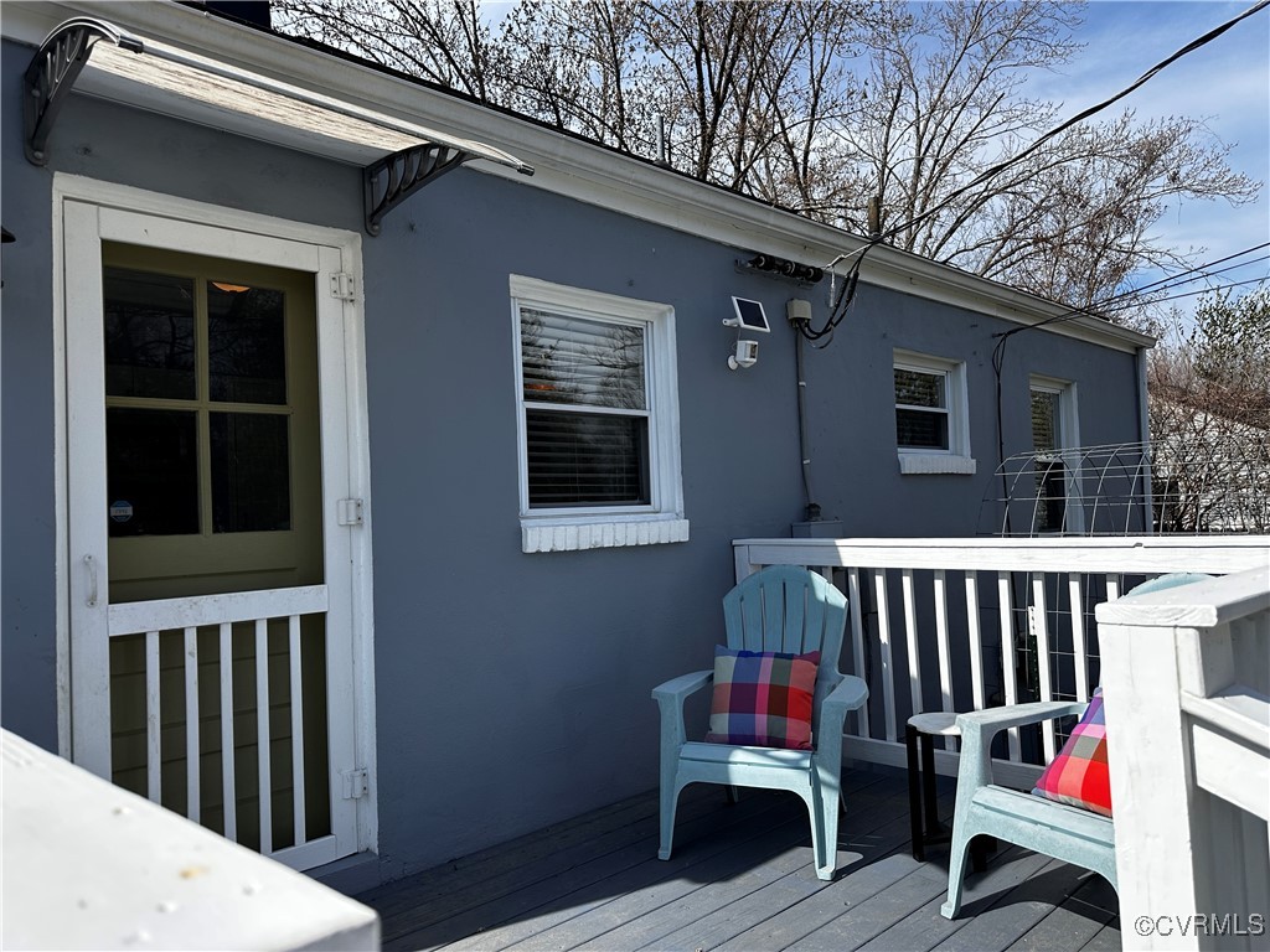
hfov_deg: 71.6
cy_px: 476
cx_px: 635
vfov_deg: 56.8
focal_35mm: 24
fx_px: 881
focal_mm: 6.86
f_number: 1.78
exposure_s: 1/3247
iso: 80
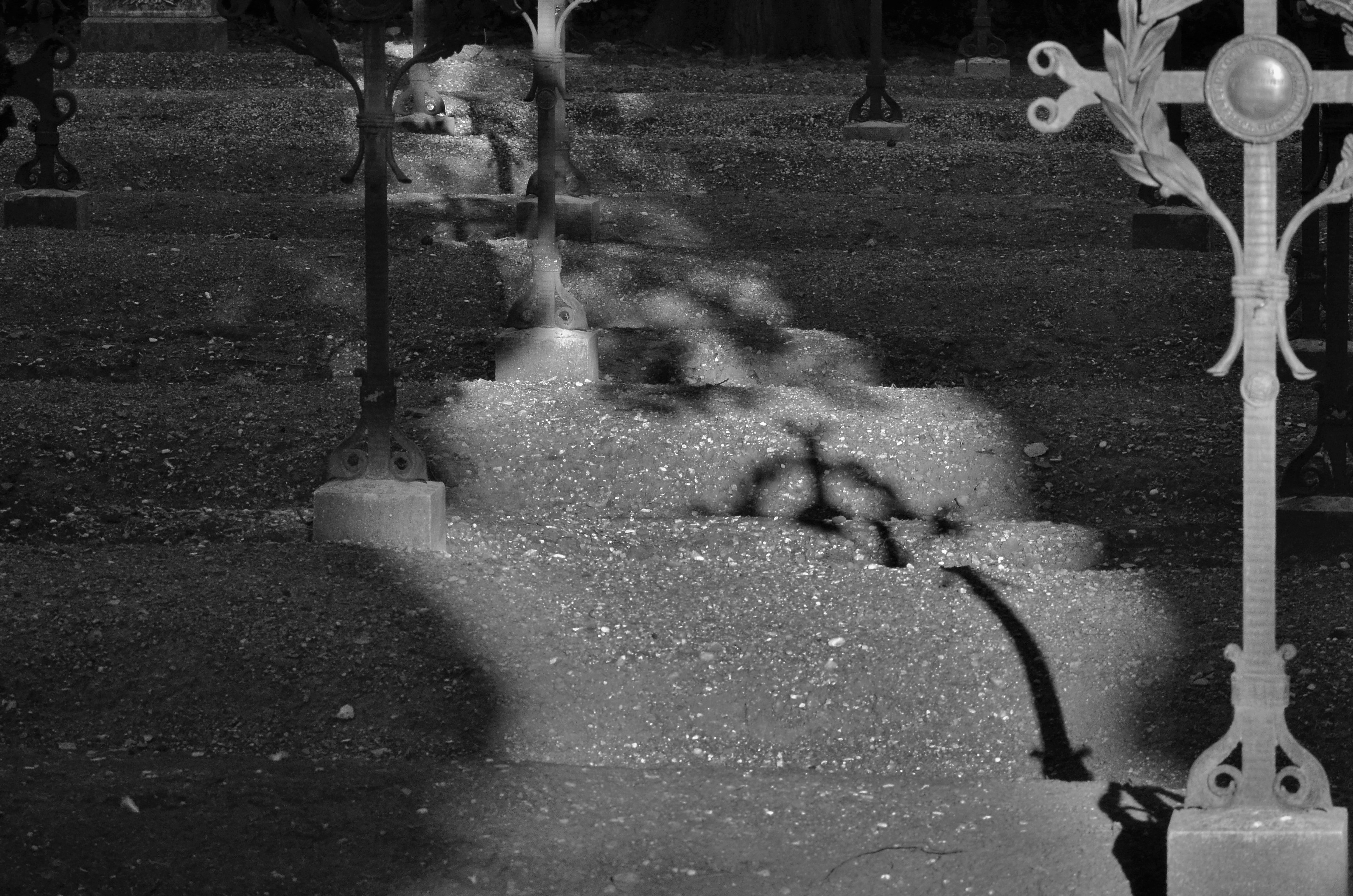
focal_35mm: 146
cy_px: 312
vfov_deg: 9.4
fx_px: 5476
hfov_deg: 14.1
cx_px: 664
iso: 1250
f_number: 8
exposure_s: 1/1000
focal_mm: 70
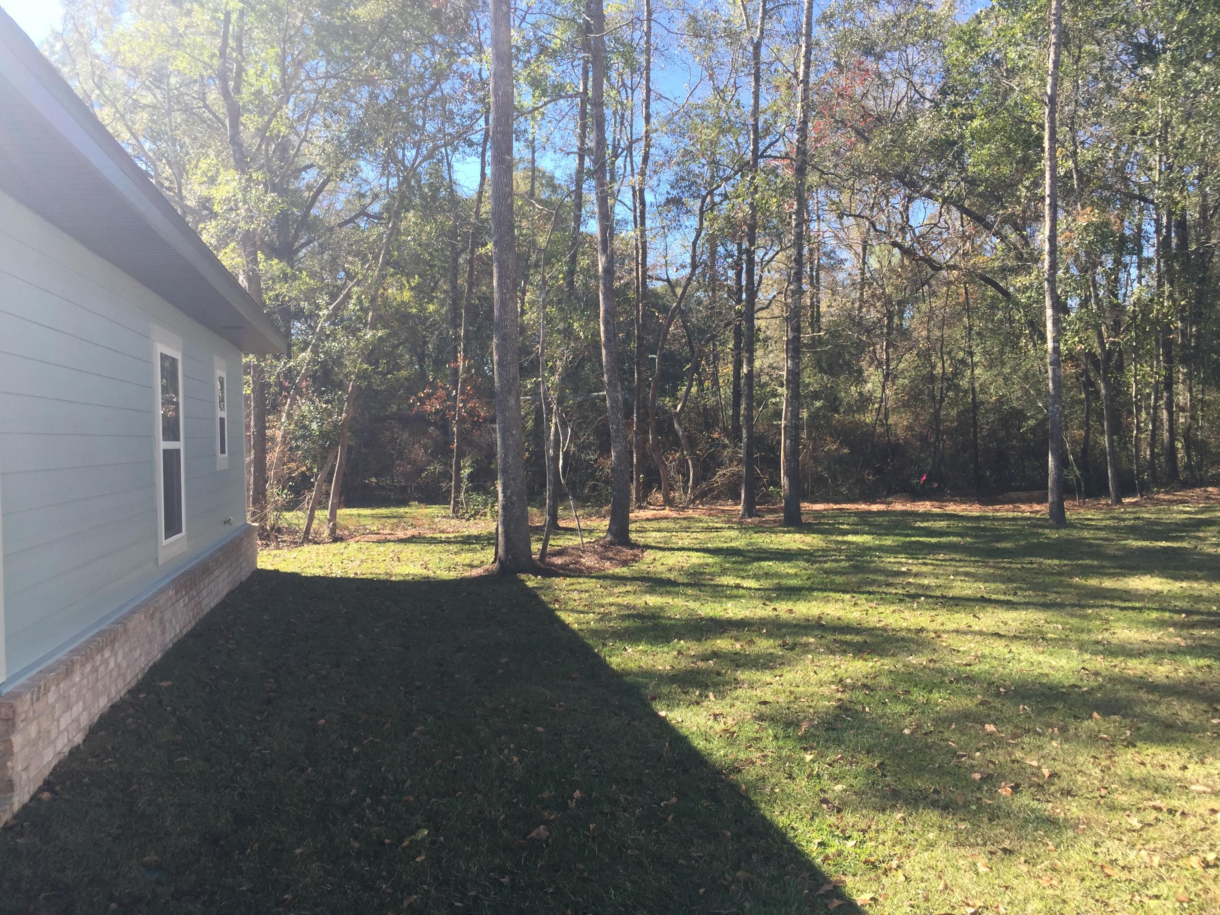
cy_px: 458
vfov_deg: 48.2
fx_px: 1022
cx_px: 610
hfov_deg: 61.7
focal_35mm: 29
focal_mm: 4.15
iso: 32
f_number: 2.2
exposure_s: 1/648
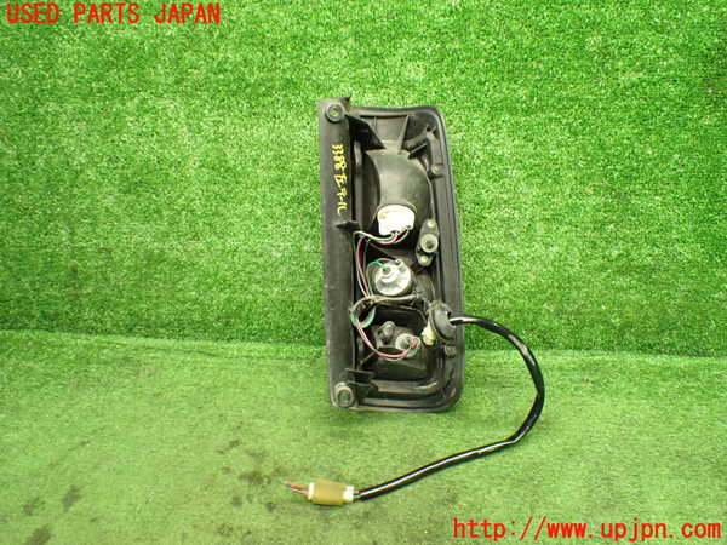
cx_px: 364
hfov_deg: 60.0
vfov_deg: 46.8
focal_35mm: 30
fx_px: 630
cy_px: 272
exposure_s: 1/80
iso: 800
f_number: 2.3
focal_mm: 5.4
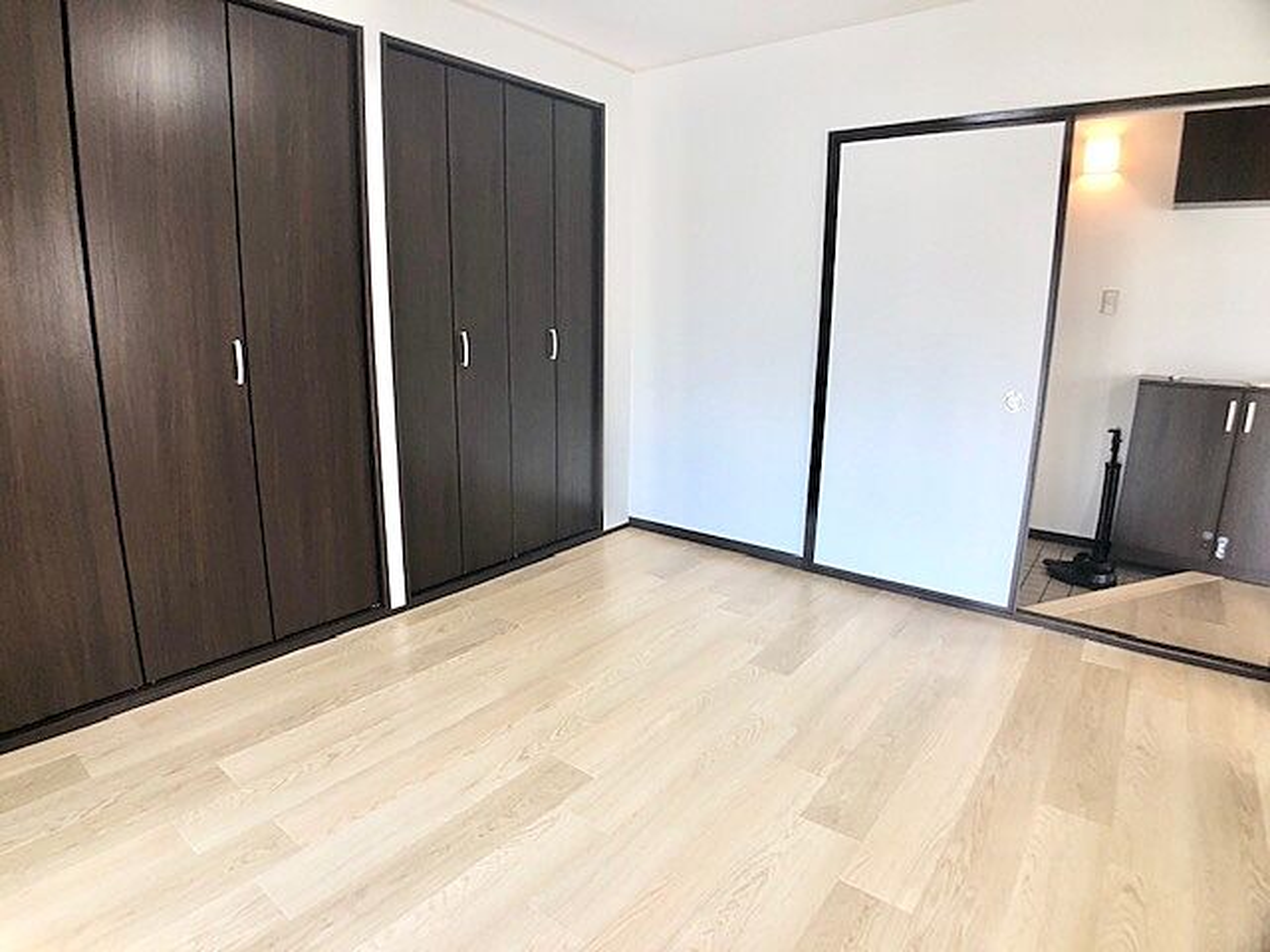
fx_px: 1027
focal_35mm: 28
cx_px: 635
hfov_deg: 63.4
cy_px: 476
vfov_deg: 49.7
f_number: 1.8
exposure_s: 1/120
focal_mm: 3.99
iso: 64
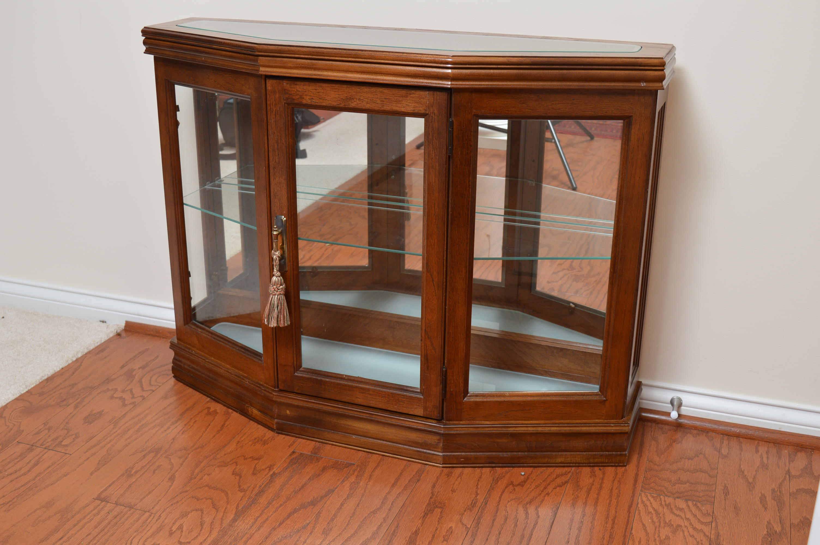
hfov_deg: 46.4
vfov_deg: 31.8
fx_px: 956
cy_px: 272
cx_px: 410
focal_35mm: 42
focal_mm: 28
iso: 200
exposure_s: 1/80
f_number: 5.6
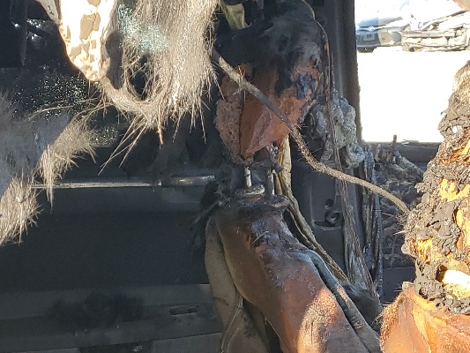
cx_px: 82
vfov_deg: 17.3
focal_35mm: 78
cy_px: 507
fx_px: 1059
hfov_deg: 24.5
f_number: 1.5
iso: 50
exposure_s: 1/200
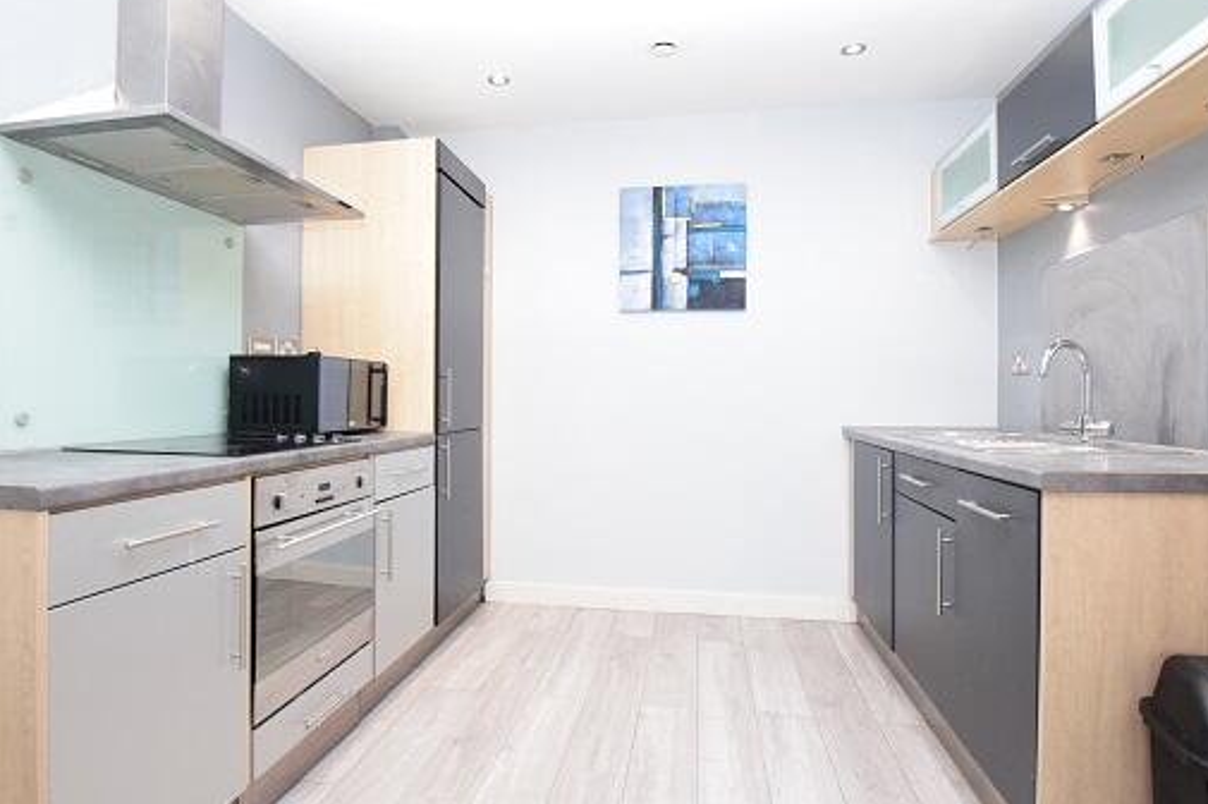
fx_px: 637
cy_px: 397
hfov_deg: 86.9
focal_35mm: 19
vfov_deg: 64.5
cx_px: 572
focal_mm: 10
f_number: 6.3
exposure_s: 1/60
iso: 1600
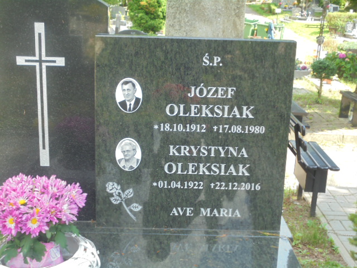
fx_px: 505
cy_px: 134
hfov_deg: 38.9
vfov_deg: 29.7
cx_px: 178
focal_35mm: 49
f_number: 4.8
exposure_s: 1/60
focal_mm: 8.9
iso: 100
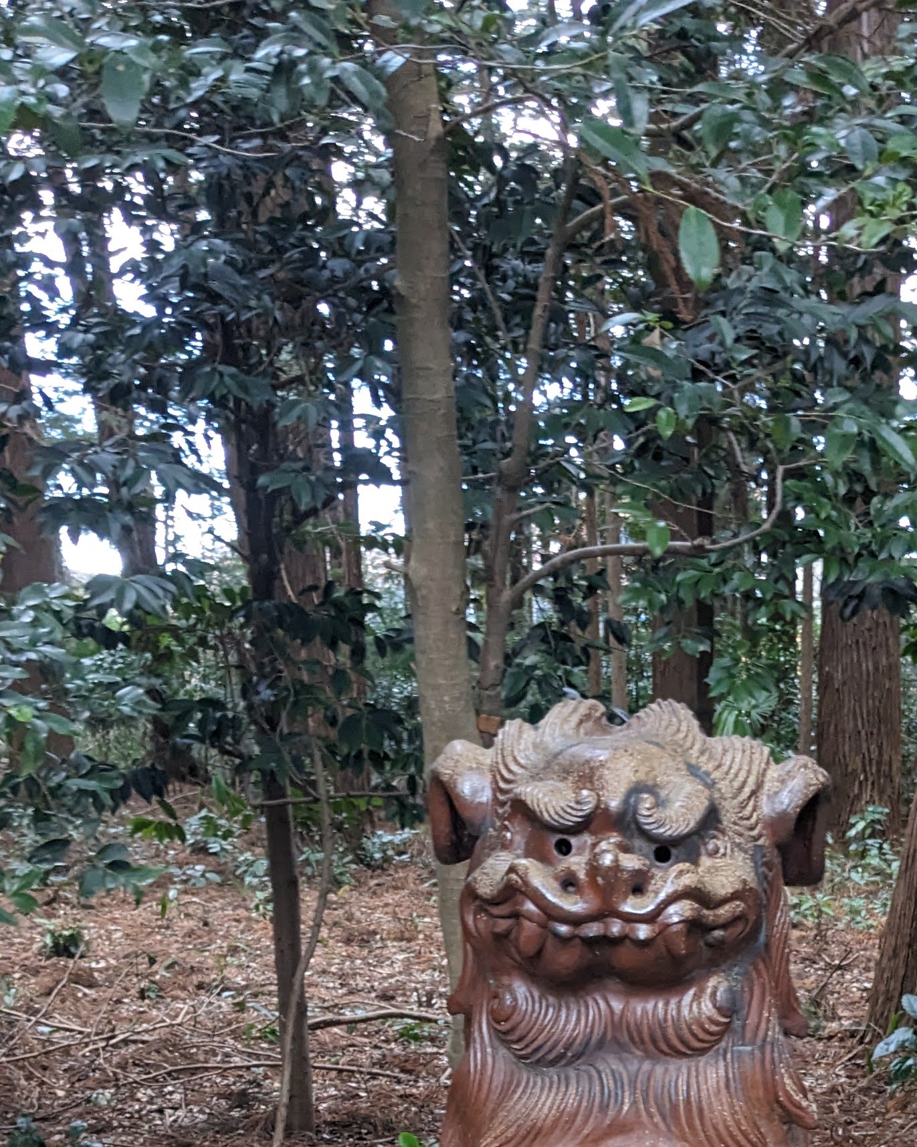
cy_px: 1223
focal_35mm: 62
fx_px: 2104
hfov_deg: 24.4
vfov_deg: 28.1
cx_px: 626
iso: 324
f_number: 1.73
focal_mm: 4.38
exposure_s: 1/99.9
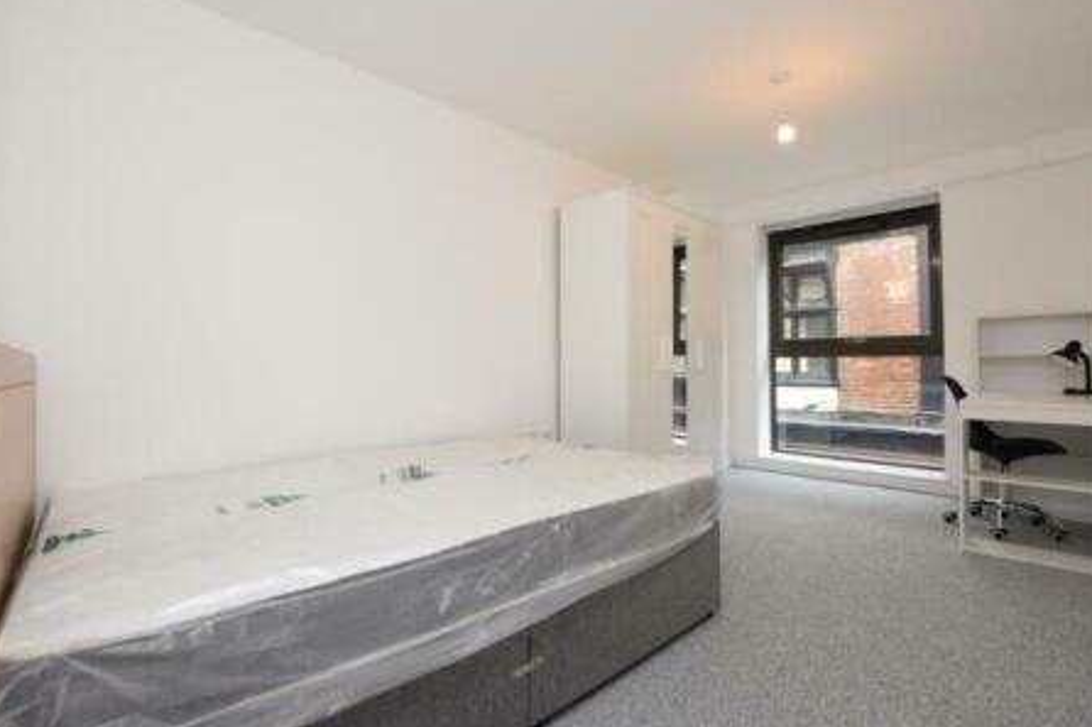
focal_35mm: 16
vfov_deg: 73.7
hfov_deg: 96.7
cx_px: 529
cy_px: 356
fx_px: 485
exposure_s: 1/125
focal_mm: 10
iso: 720
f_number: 5.6
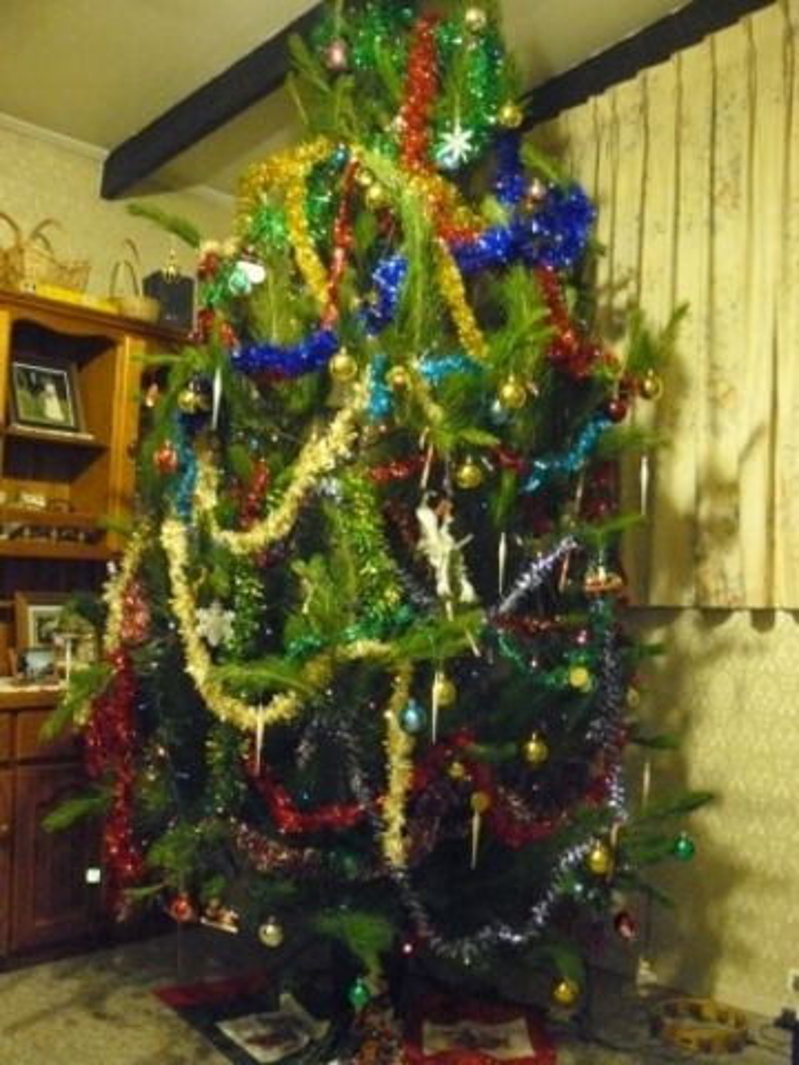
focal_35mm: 36
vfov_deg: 51.4
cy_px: 532
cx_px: 400
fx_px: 1108
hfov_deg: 39.7
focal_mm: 6
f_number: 2.8
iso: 800
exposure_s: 1/10
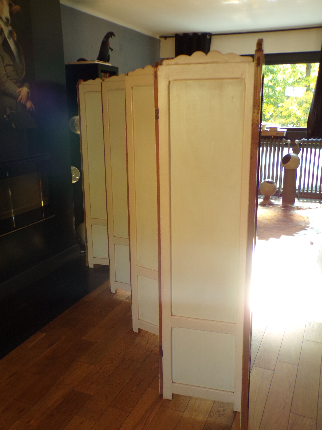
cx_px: 161
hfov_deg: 44.2
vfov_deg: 56.8
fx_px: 397
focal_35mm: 32
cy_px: 215
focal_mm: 5.8
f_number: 3.2
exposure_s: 1/40
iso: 136
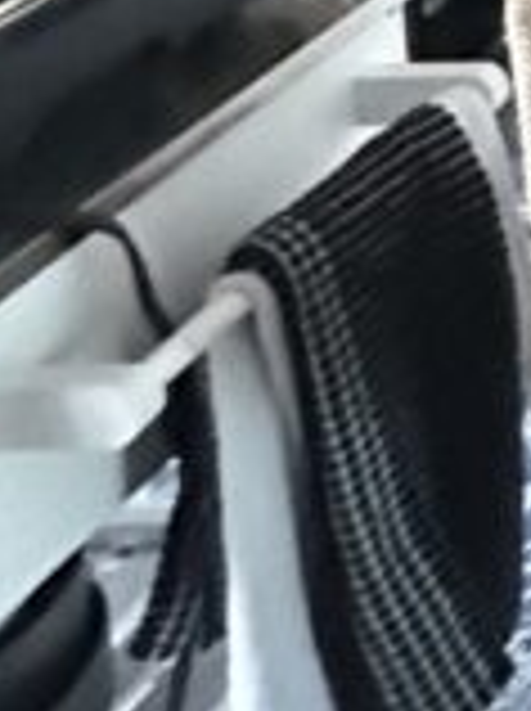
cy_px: -792
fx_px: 1866
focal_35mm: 91
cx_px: 1714
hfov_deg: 10.2
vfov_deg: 15.9
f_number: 2.2
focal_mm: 2.22
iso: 1000
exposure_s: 1/60
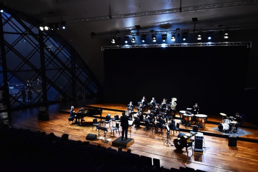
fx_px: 215
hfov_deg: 61.9
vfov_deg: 43.6
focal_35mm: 30
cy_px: 86
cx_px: 129
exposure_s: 1/80
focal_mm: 20
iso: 1600
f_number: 4
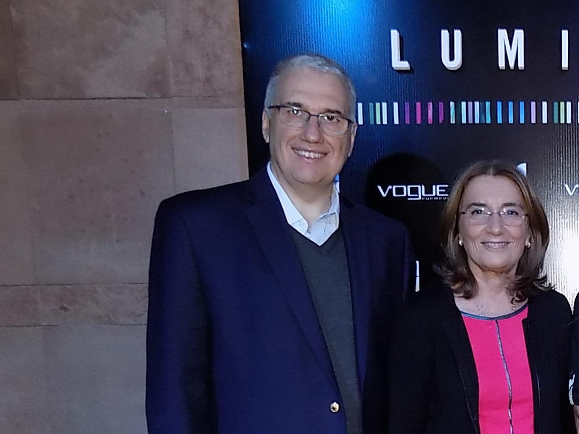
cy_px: 410
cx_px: 619
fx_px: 870
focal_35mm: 52
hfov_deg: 32.8
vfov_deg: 26.8
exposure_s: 1/30
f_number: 3.1
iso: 200
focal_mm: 4
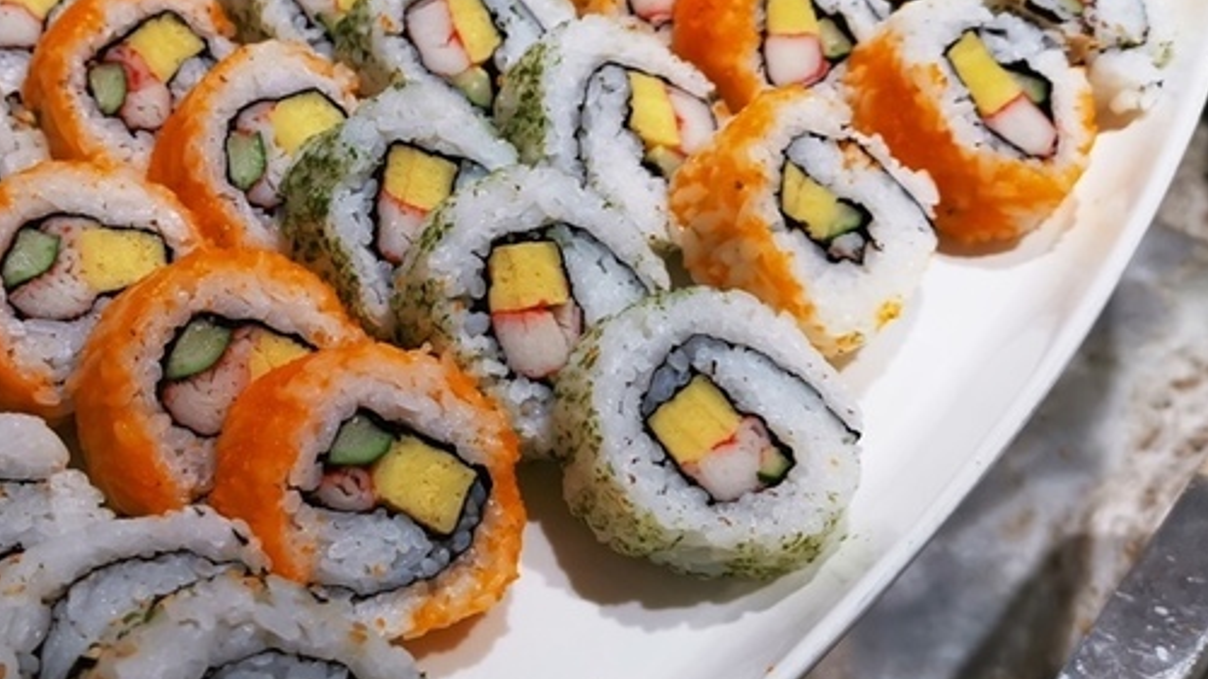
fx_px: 1601
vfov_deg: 23.8
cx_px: 316
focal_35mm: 50
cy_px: 228
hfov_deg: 40.3
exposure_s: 1/120
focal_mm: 5.58
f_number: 1.8
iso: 160
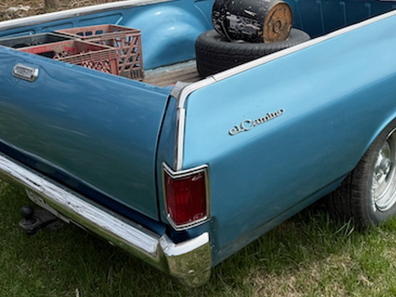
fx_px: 481
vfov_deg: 34.1
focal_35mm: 42
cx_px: 261
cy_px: 100
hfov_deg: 44.2
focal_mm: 6.76
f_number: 1.78
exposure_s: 1/3145
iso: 80
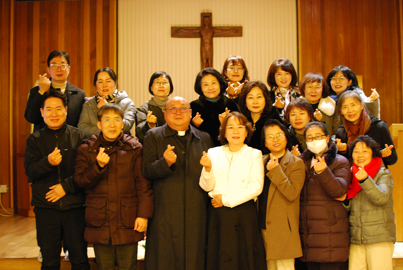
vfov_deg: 25.8
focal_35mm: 52
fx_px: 588
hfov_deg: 37.8
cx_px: 202
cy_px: 135
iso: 1600
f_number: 2.8
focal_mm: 35
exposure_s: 1/30
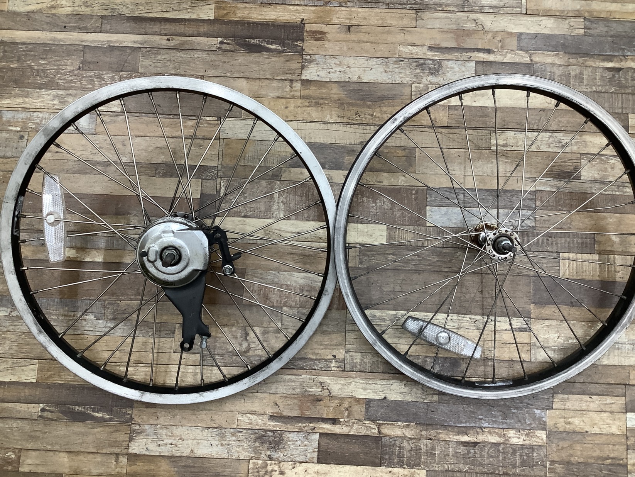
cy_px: 238
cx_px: 318
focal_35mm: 31
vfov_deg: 45.5
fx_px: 569
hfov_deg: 58.3
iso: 125
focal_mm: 3.3
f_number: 2.4
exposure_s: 1/60
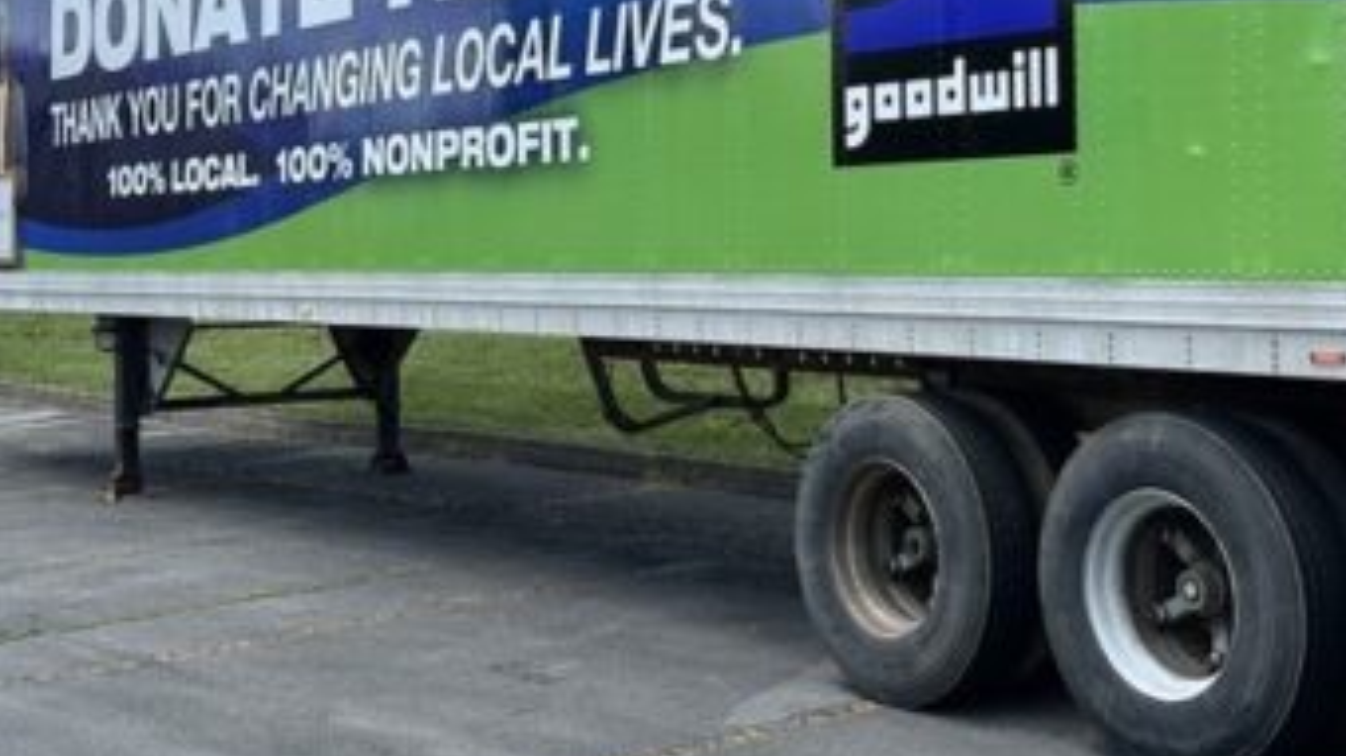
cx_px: 788
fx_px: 2105
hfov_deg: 35.4
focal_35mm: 59
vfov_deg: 20.1
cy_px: 111
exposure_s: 1/2882
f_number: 1.78
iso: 80
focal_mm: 6.86
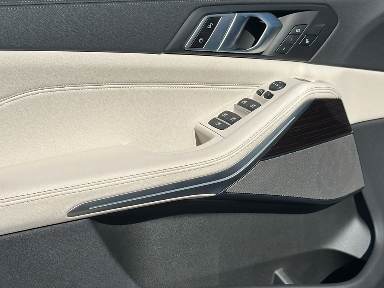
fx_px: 577
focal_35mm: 52
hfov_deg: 36.8
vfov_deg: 28.0
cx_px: 192
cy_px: 144
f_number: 1.78
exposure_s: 1/7194
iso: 64
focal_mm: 6.86
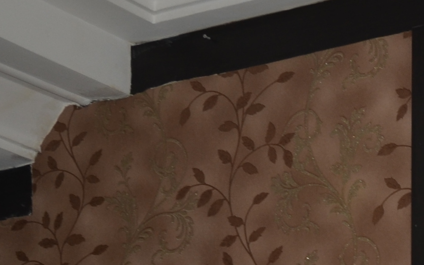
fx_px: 2081
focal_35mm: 180
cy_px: 609
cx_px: 898
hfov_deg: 10.5
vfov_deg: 6.9
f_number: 3.8
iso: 160
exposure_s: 1/60
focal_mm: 24
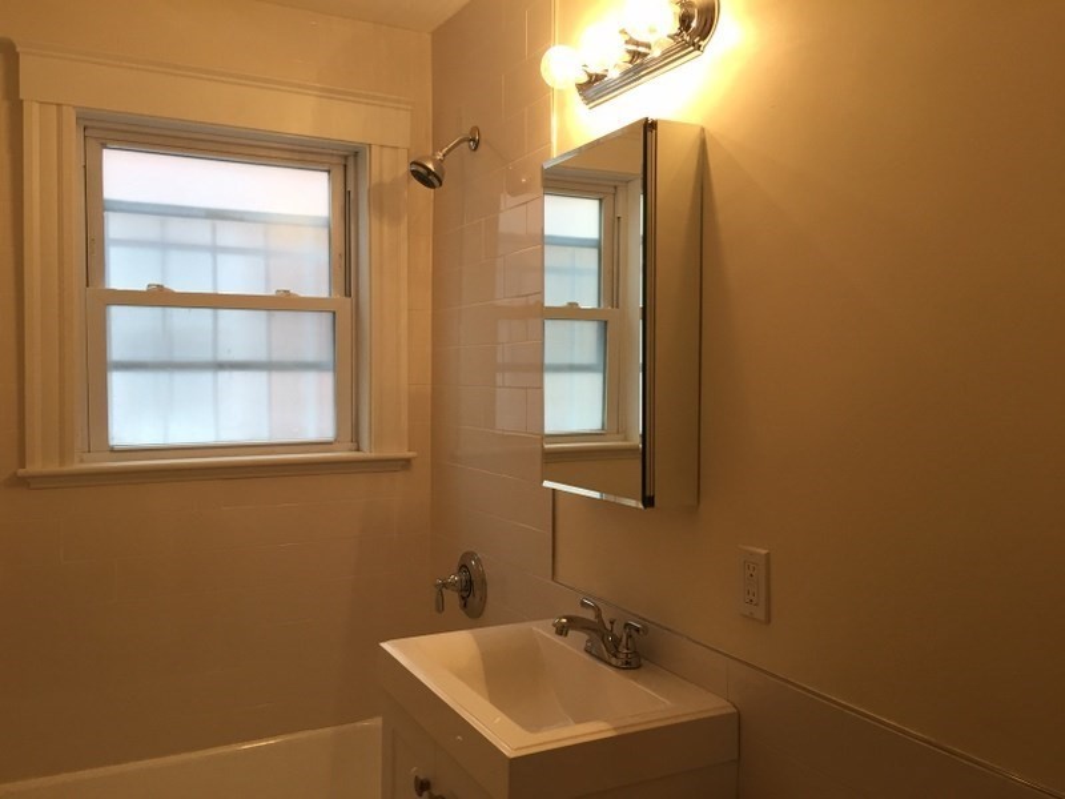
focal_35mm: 29
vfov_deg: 48.2
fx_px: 892
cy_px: 400
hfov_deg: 61.7
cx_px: 532
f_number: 2.2
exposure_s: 1/30
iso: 32
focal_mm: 4.15
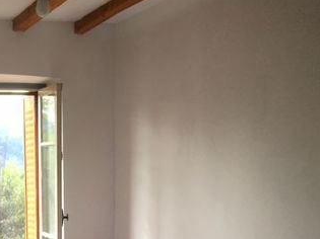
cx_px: 29
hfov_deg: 28.6
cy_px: 241
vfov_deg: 21.7
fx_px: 601
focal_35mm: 65
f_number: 2.2
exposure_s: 1/100
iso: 32
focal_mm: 4.15
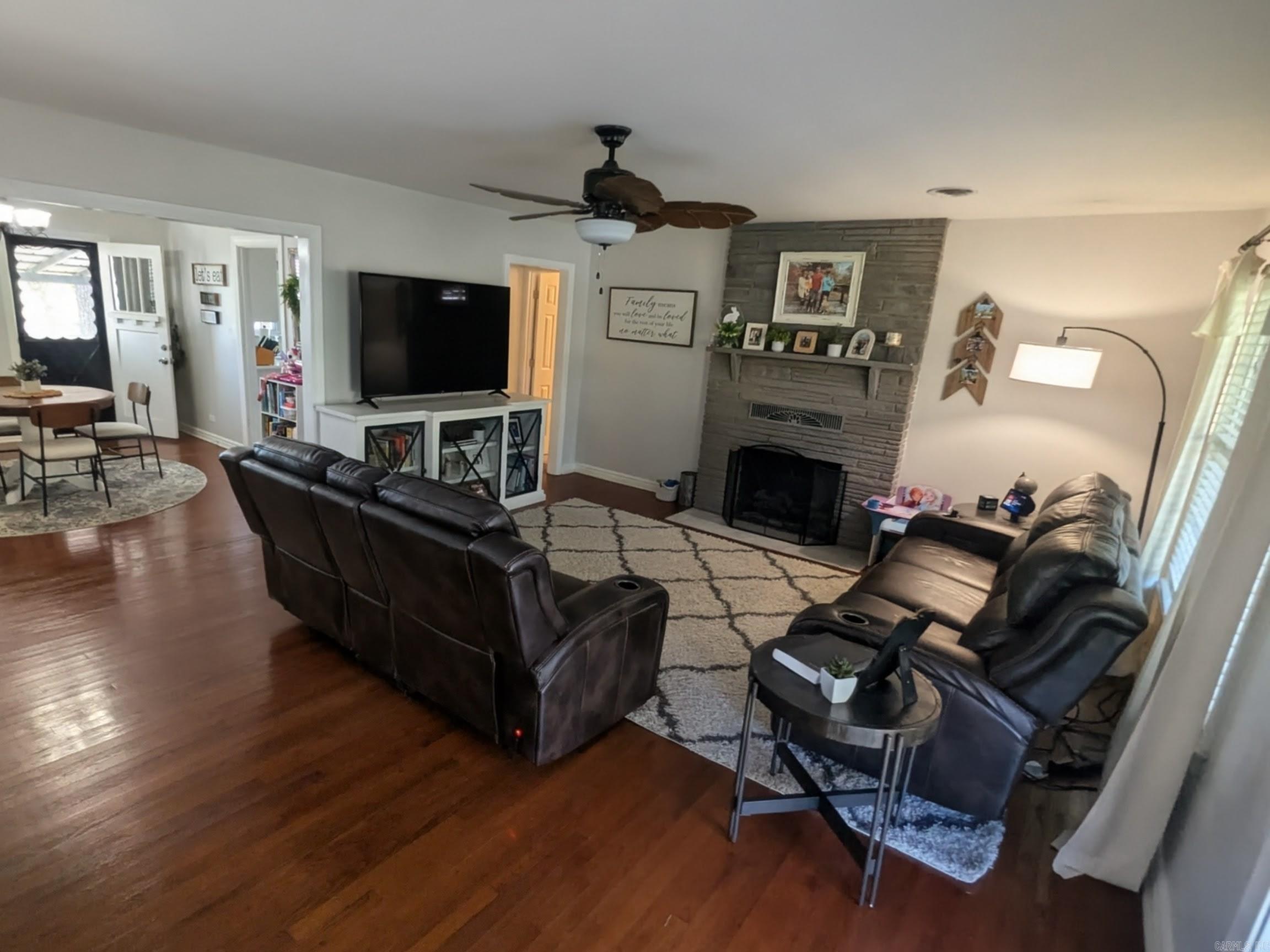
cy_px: 476
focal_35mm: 16
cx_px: 635
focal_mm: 2.35
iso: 188
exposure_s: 1/60
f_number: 2.2
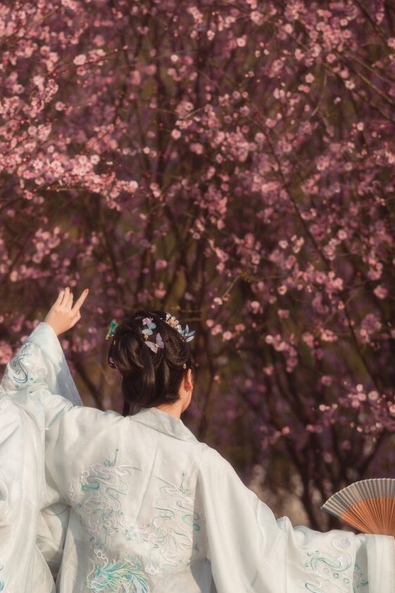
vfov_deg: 11.0
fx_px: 3077
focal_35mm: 187
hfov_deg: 7.3
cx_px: 98
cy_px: 386
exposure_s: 1/2000
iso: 200
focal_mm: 100
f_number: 2.8
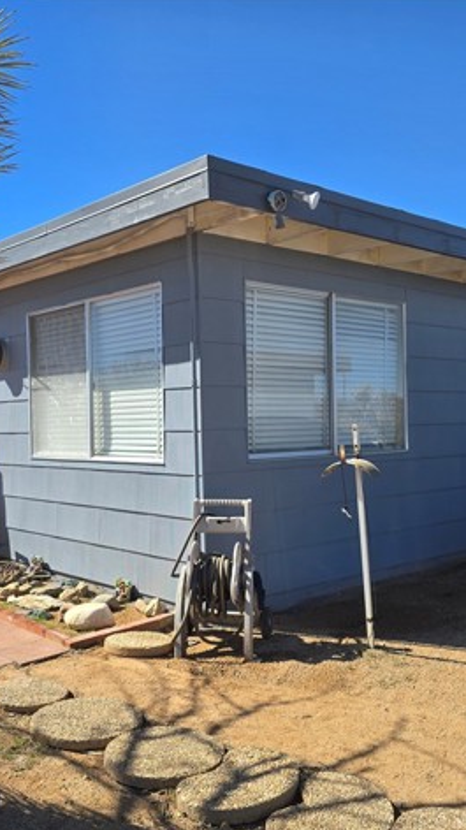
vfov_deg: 58.0
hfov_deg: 34.6
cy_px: 417
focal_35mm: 34
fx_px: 748
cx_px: 204
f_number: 1.7
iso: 12
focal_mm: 6.3
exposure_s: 1/580
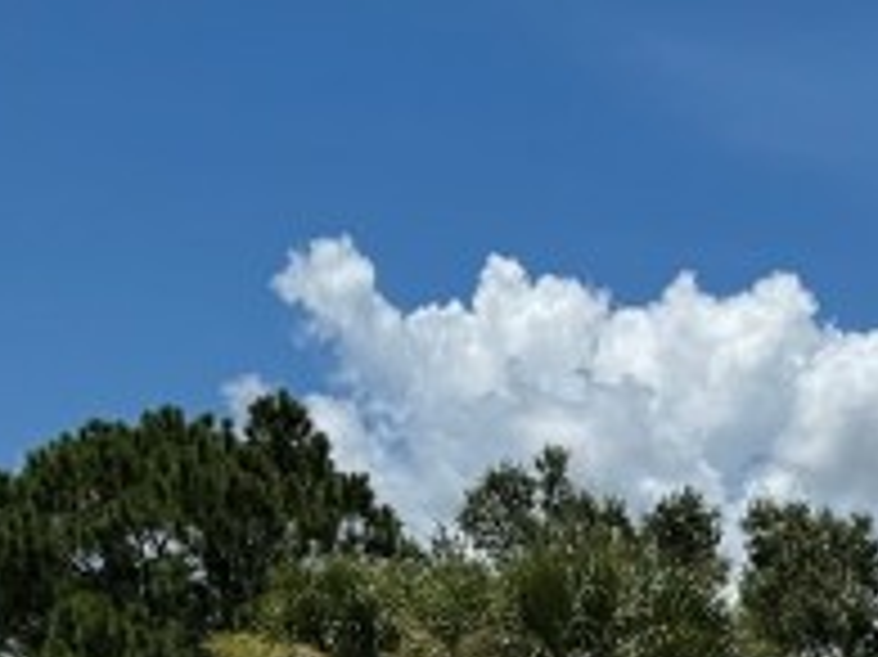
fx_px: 3194
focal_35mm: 126
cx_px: 779
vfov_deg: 11.0
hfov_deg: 15.5
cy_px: 1148
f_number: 1.78
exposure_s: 1/10417
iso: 80
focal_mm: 6.76
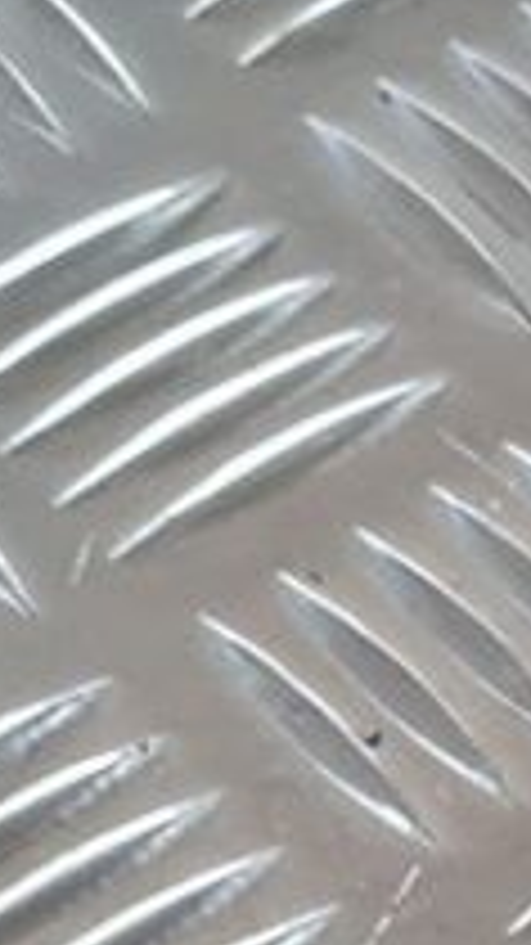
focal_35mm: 189
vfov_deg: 10.6
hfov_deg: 5.9
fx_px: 4735
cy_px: 1804
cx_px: 1606
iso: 640
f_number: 1.8
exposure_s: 1/50
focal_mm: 5.4
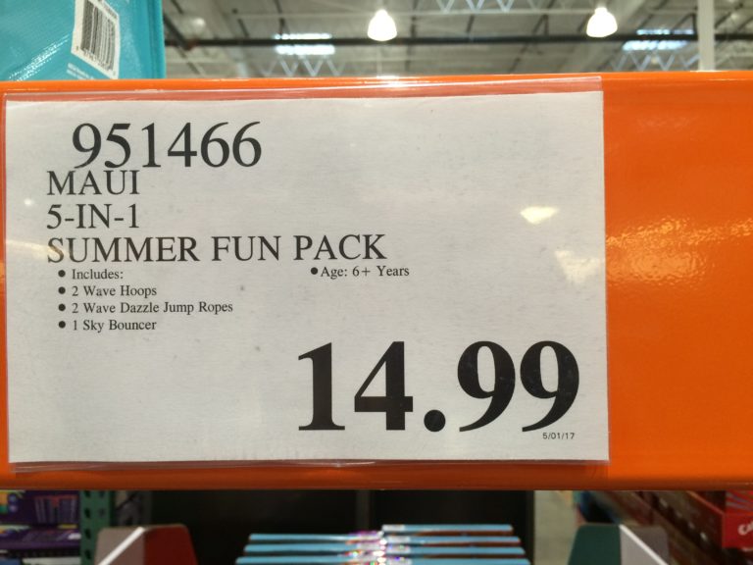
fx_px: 631
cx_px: 376
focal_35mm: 29
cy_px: 282
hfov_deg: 61.7
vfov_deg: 48.2
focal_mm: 4.15
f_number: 2.2
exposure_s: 1/30
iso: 100
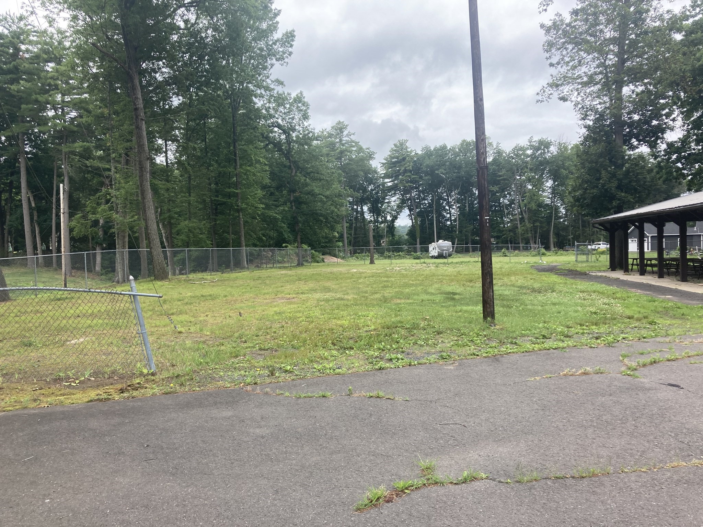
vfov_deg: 49.7
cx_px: 352
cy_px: 264
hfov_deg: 63.4
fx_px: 569
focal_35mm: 28
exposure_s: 1/522
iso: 20
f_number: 1.8
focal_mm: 3.99
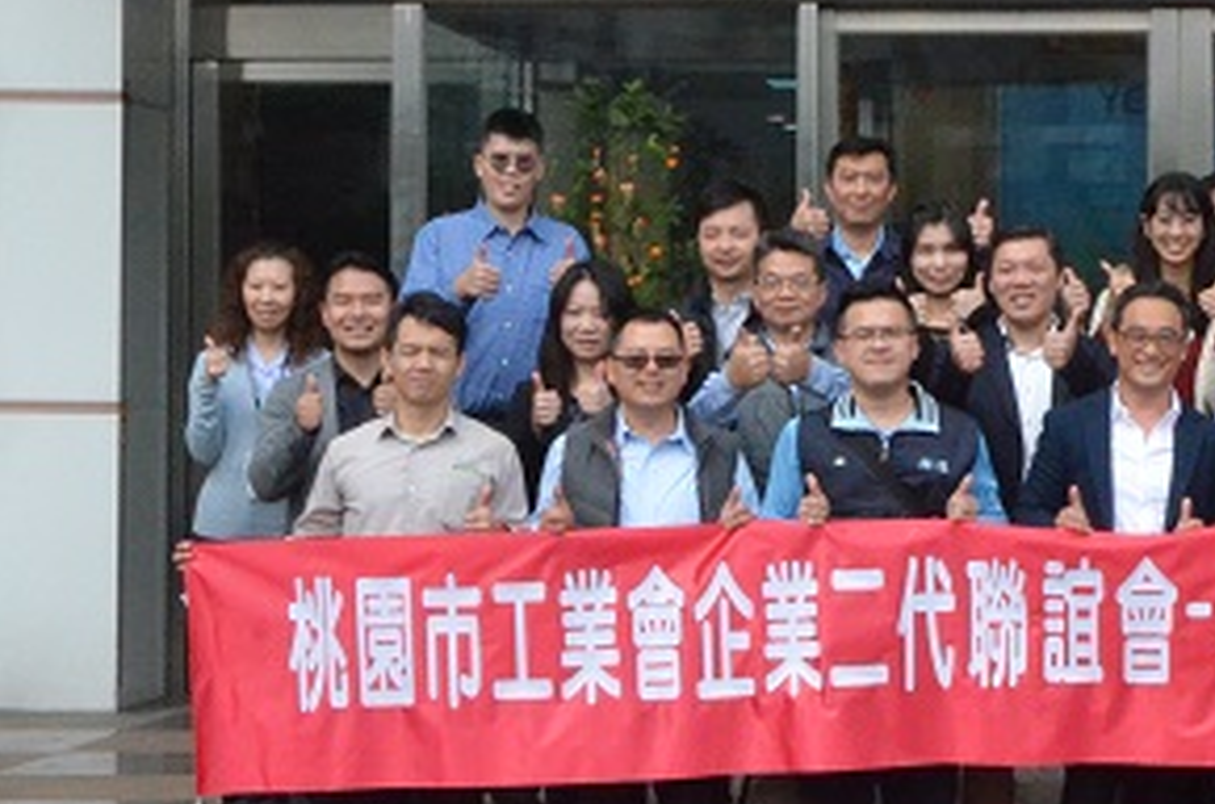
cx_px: 1202
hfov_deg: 17.3
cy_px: 245
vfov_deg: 11.7
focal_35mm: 116
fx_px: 3906
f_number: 18
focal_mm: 28
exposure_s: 1/1250
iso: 5000
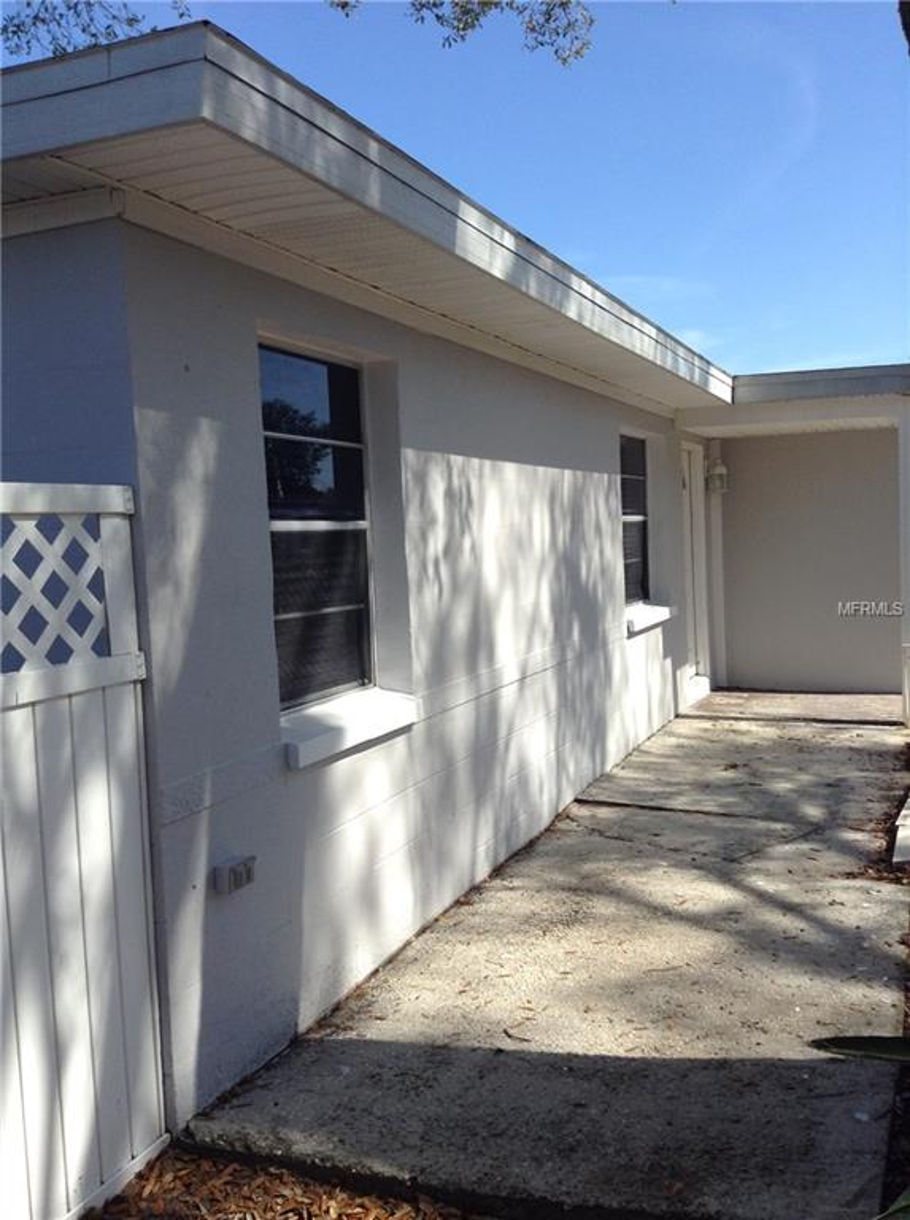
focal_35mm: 33
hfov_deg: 42.8
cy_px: 610
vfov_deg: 55.4
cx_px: 455
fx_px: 1161
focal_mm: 3.3
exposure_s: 1/920
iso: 25
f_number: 2.4
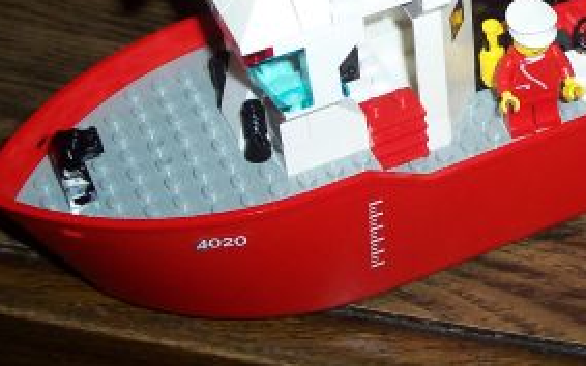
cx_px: 499
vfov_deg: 14.9
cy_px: -20
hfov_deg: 23.6
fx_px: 1374
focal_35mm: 86
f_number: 3
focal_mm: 7
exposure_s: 1/60
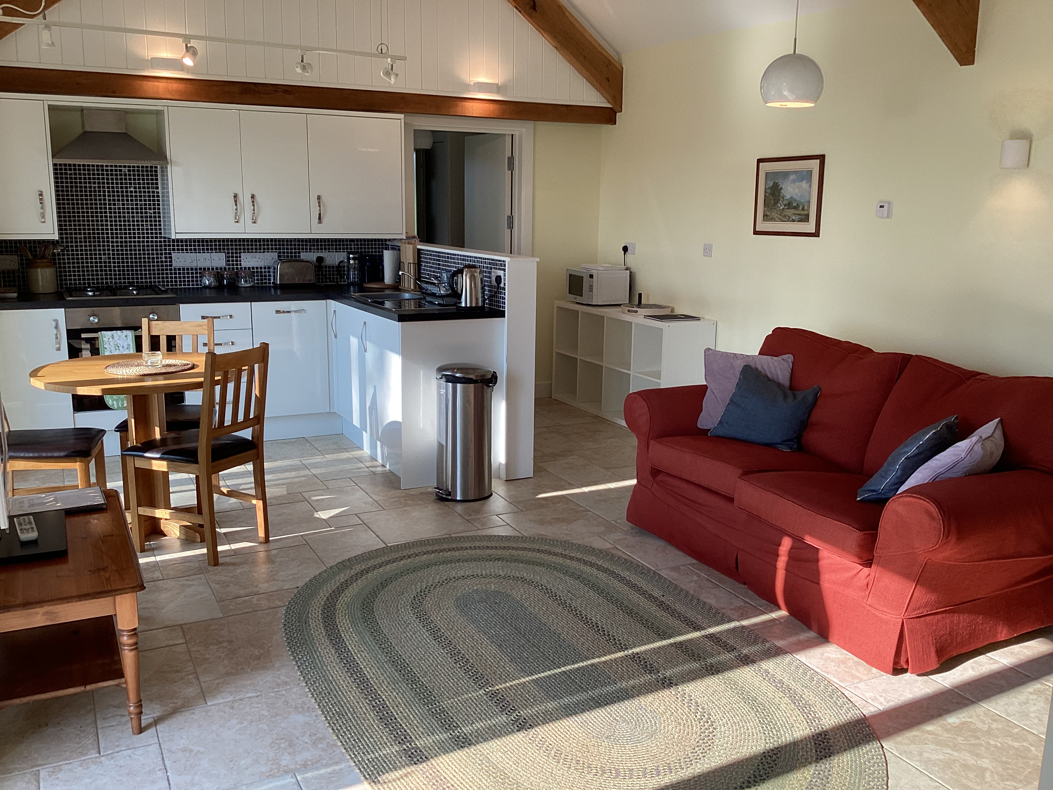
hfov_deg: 58.4
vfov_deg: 45.4
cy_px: 395
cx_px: 526
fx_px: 943
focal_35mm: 31
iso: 32
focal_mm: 3.3
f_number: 2.4
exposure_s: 1/100
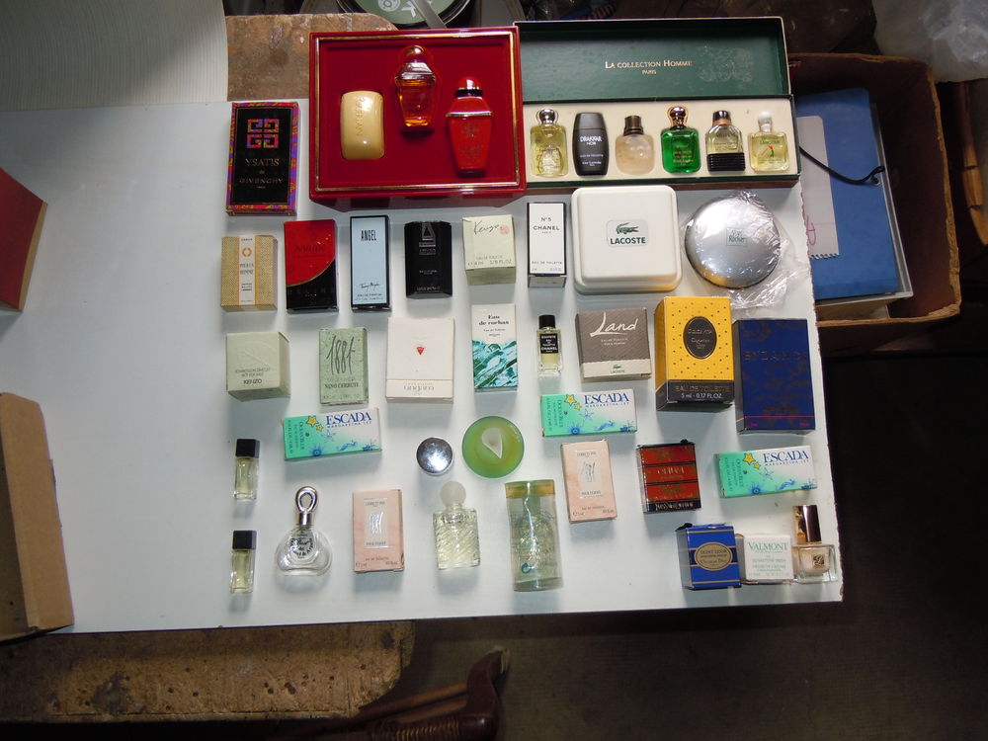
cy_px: 370
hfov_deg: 60.0
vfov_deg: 46.8
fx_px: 856
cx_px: 494
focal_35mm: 30
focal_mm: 5.4
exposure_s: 1/60
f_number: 3.5
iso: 160
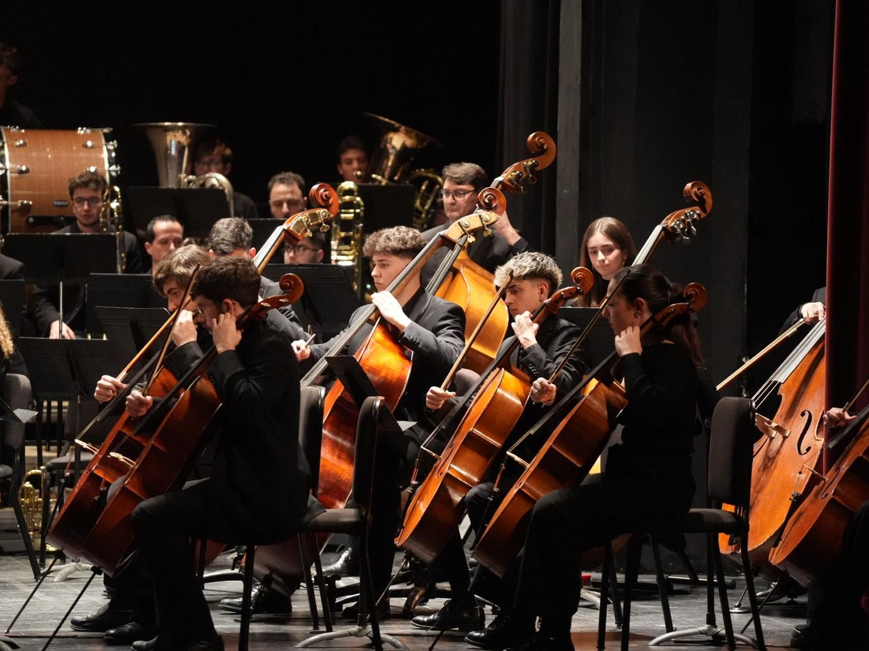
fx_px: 5447
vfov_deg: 6.8
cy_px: 326
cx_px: 396
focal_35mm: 217
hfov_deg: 9.1
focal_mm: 200
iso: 6400
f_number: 4
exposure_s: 1/200
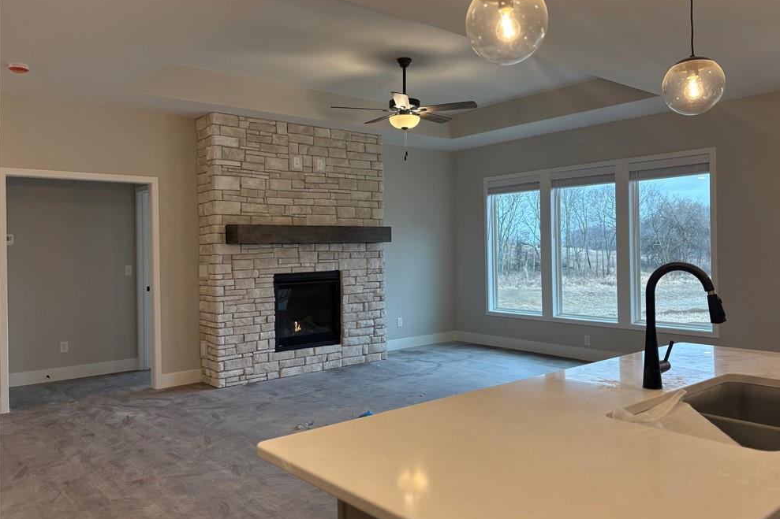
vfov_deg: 46.4
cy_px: 247
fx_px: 607
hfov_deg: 65.5
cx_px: 401
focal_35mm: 28
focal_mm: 5.96
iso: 100
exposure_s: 1/120
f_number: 1.6
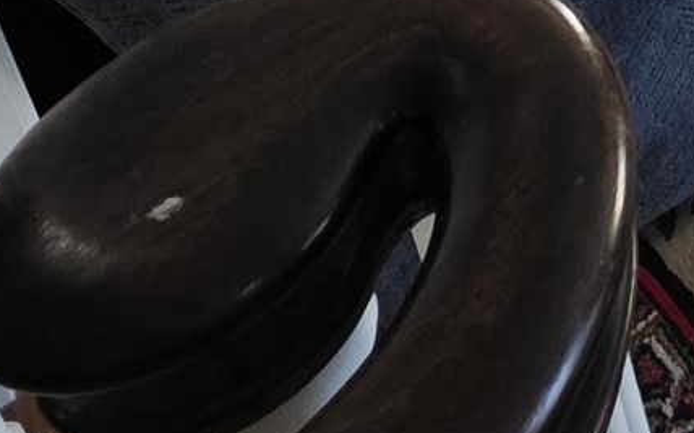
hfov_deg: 25.1
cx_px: 989
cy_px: -490
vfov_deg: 15.1
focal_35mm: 66
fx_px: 1248
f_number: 1.9
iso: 800
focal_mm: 2.2
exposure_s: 1/60
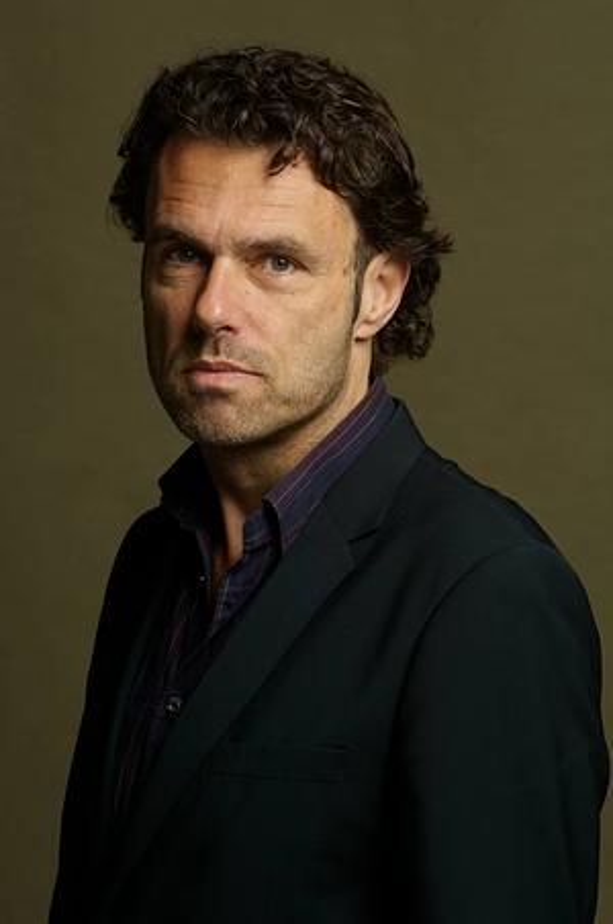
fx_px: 5572
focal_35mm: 218
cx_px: 306
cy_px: 462
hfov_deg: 6.3
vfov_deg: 9.5
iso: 100
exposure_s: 1/125
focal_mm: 145
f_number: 18
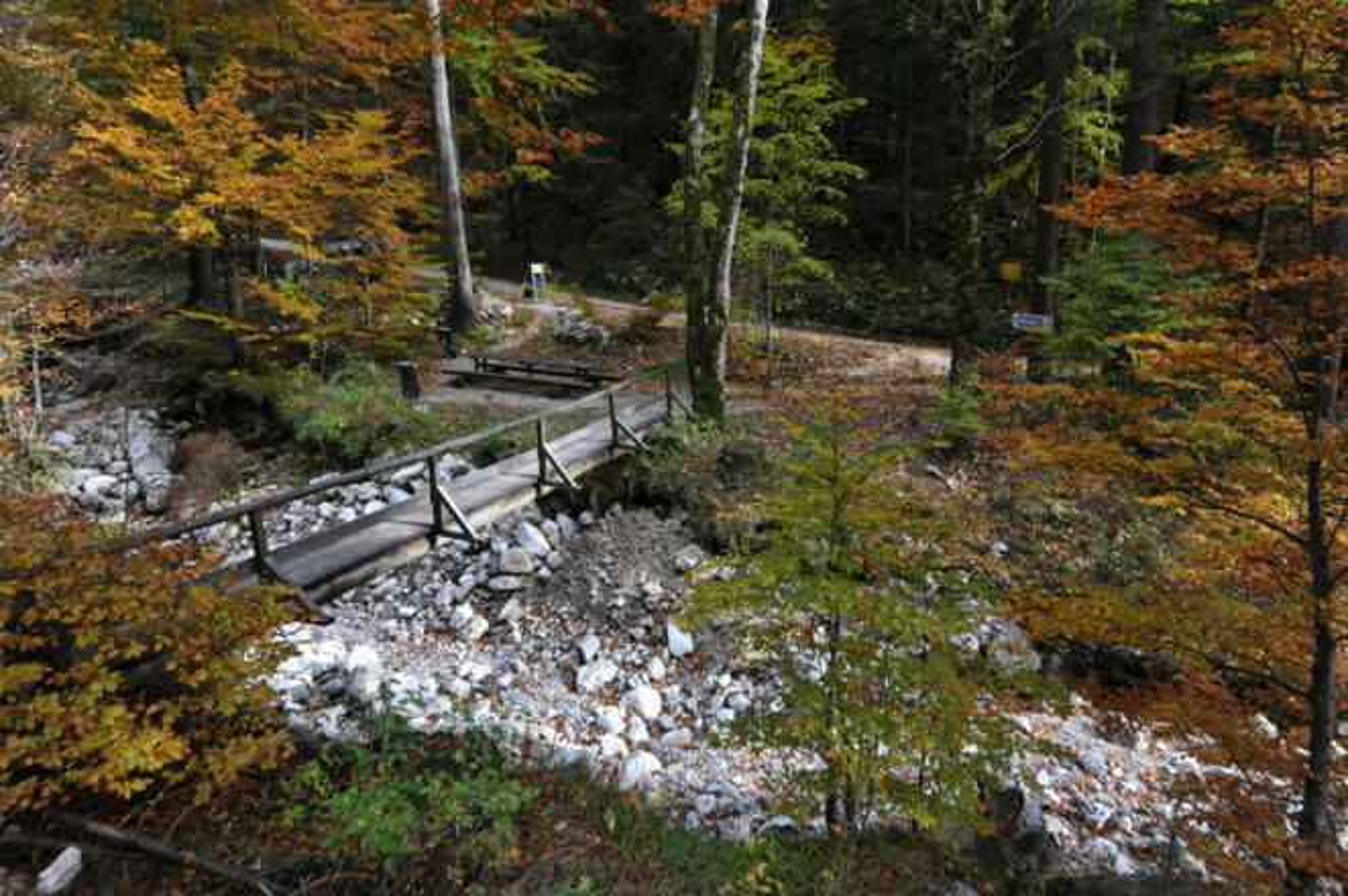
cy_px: 448
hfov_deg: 73.8
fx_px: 898
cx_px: 674
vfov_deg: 53.0
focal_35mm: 24
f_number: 7.1
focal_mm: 24
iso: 400
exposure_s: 1/125
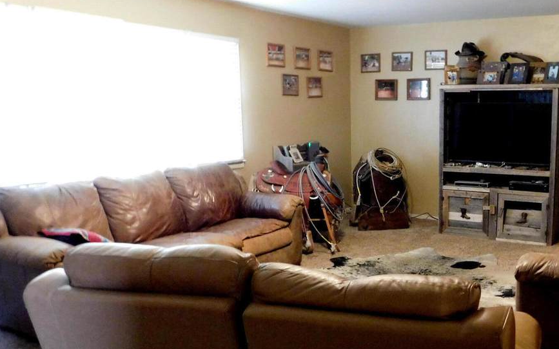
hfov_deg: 52.3
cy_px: 198
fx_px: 548
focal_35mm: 36
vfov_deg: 35.3
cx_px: 400
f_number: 3
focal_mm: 4
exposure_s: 1/8
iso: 800
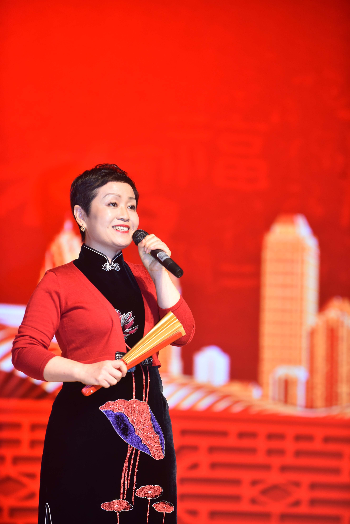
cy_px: 262
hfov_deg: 7.8
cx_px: 175
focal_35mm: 175
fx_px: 2552
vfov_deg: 11.7
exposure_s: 1/250
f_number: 3.5
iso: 1250
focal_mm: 175
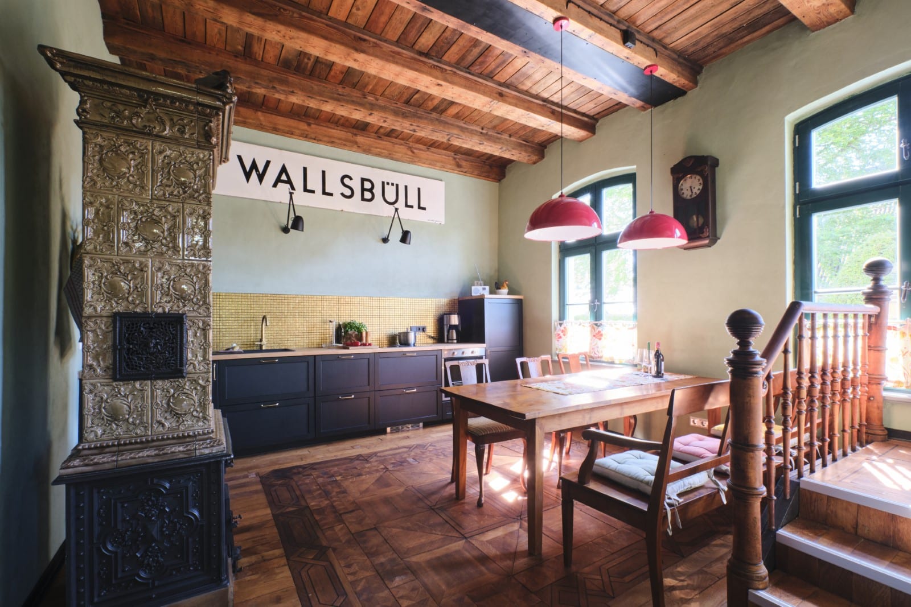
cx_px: 456
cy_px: 304
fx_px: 380
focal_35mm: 15
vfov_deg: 77.3
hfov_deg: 100.4
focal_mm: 10
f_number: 11
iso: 400
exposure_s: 1/1.41
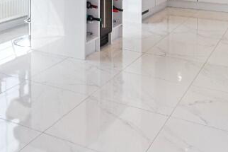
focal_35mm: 54
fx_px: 342
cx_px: 74
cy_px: -69
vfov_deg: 21.5
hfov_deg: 36.4
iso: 800
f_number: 6.3
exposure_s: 1/320
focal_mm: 17
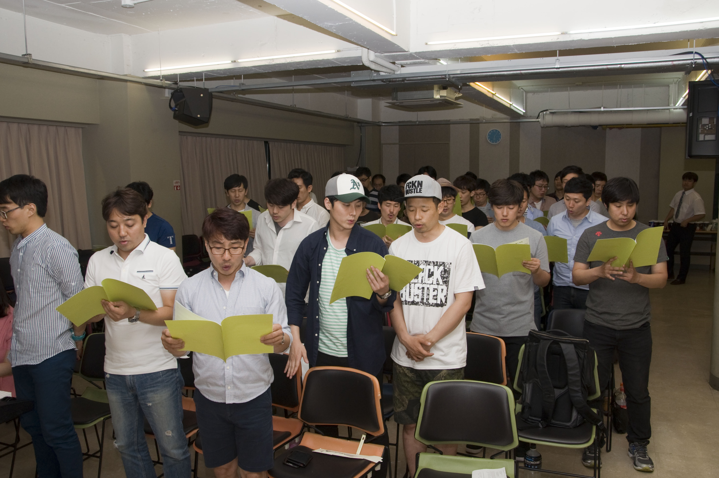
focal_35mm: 32
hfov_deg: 59.6
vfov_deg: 41.6
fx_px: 628
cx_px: 360
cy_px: 239
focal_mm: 21
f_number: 8
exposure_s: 1/160
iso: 400
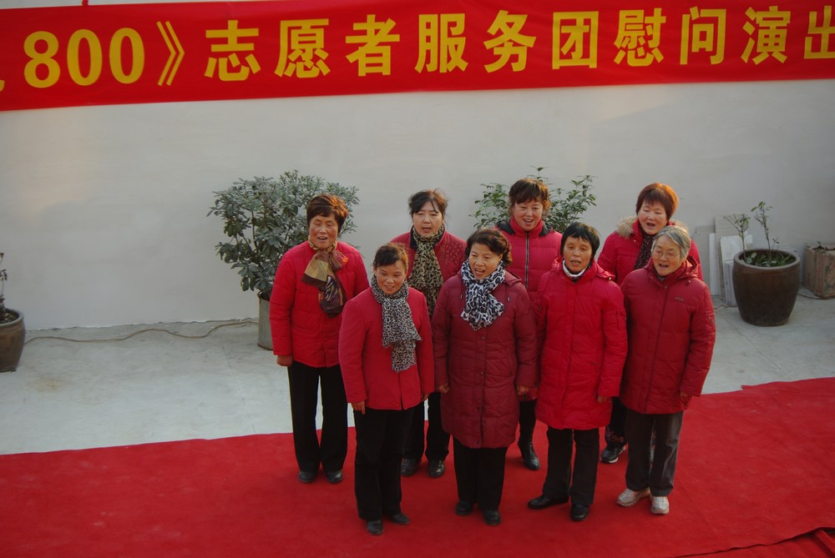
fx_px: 1741
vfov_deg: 18.2
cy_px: 279
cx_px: 418
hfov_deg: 27.0
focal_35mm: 75
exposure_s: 1/90
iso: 100
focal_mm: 50
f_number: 4
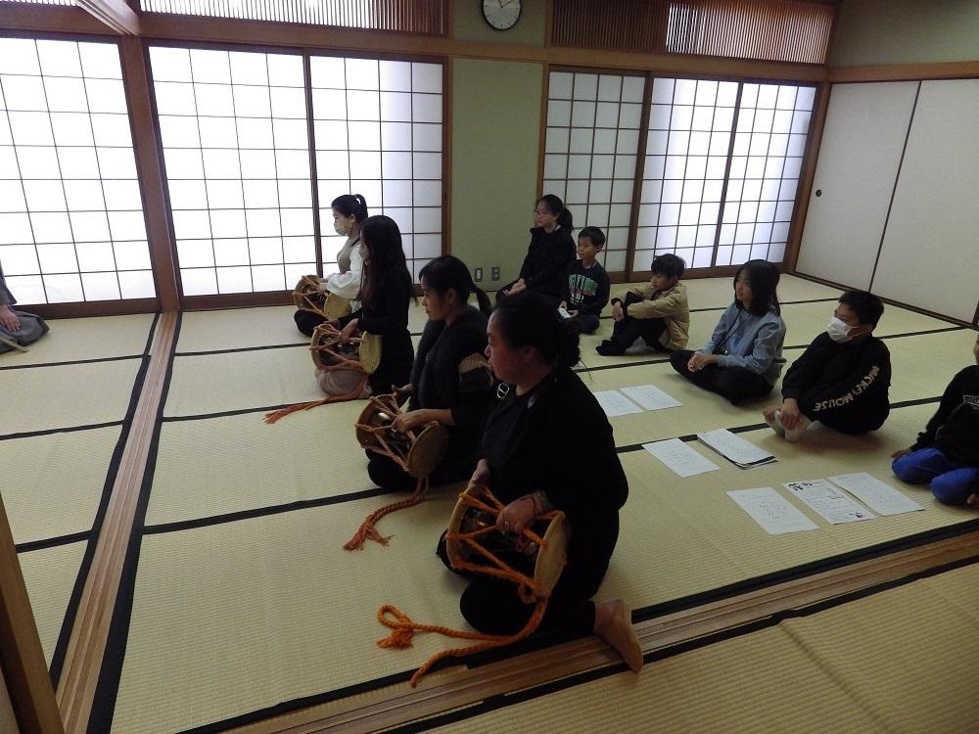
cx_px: 490
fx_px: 622
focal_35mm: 22
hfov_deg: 76.4
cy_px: 367
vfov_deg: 61.1
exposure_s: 1/45
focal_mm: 4
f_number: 3.1
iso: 250
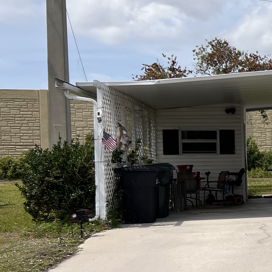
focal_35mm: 78
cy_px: 180
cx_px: 457
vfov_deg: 22.1
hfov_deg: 18.4
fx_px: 693
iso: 50
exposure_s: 1/6579
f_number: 1.5
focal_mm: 5.7
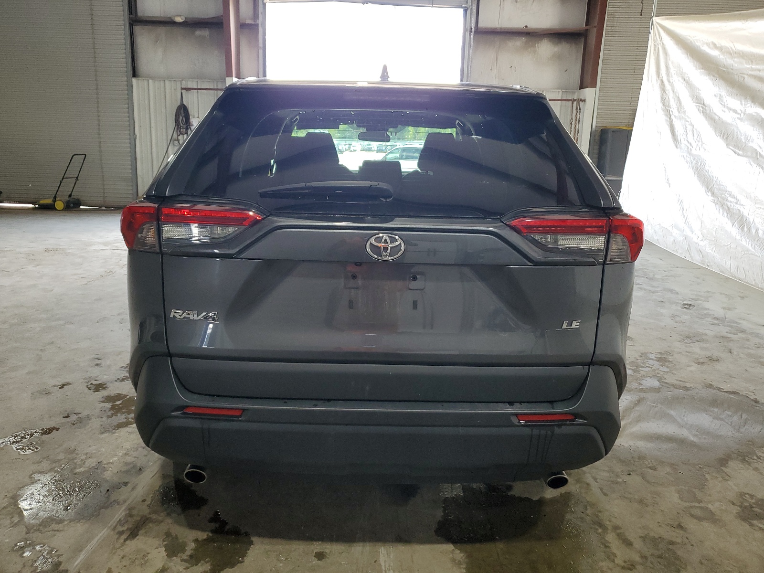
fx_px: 574
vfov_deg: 53.1
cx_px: 382
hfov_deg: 67.3
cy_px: 286
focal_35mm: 26
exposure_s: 1/120
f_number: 1.5
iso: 97
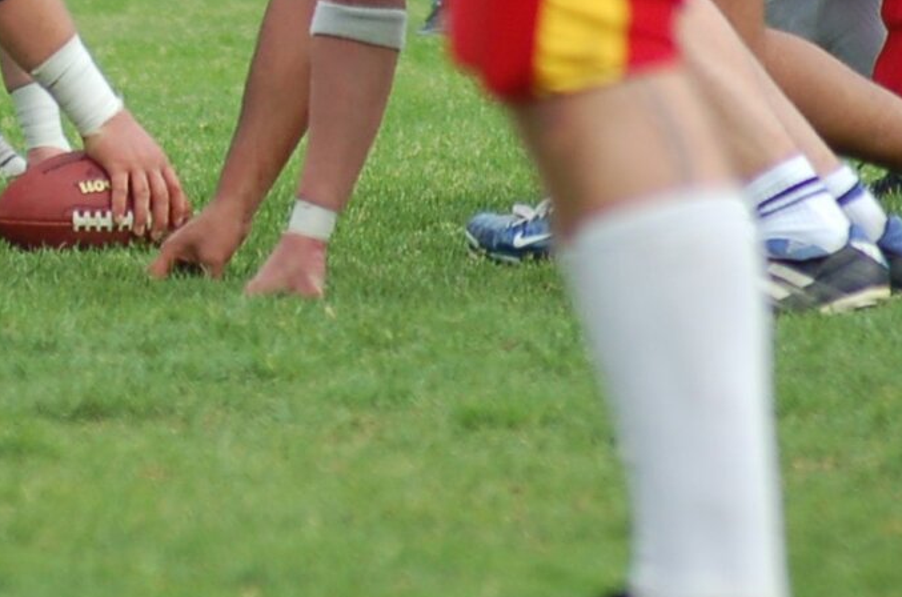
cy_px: -298
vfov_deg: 1.3
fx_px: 26822
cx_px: 12
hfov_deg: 1.9
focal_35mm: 1073
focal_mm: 220
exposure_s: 1/800
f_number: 5.3
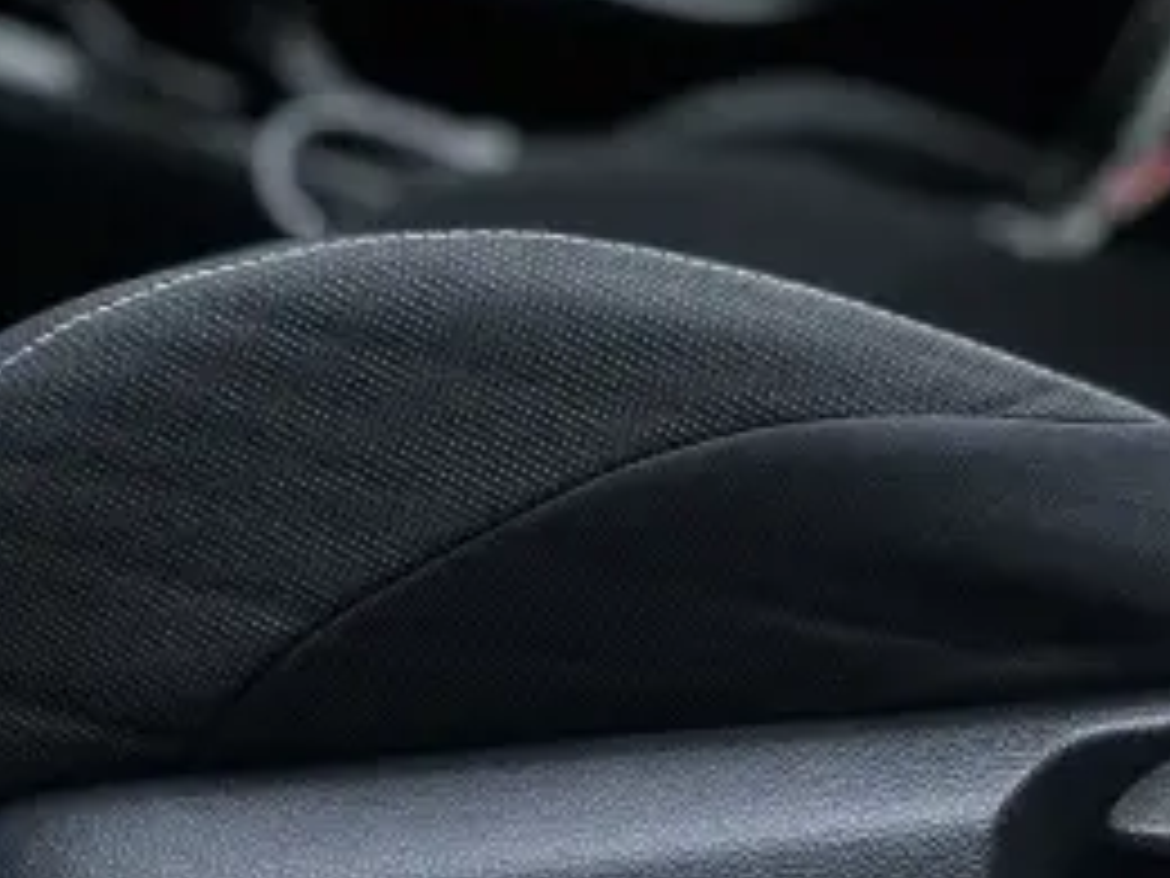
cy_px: 563
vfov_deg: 24.7
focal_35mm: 59
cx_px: 1026
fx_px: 1994
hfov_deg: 31.4
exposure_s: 1/60
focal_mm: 6.86
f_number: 1.78
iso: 250
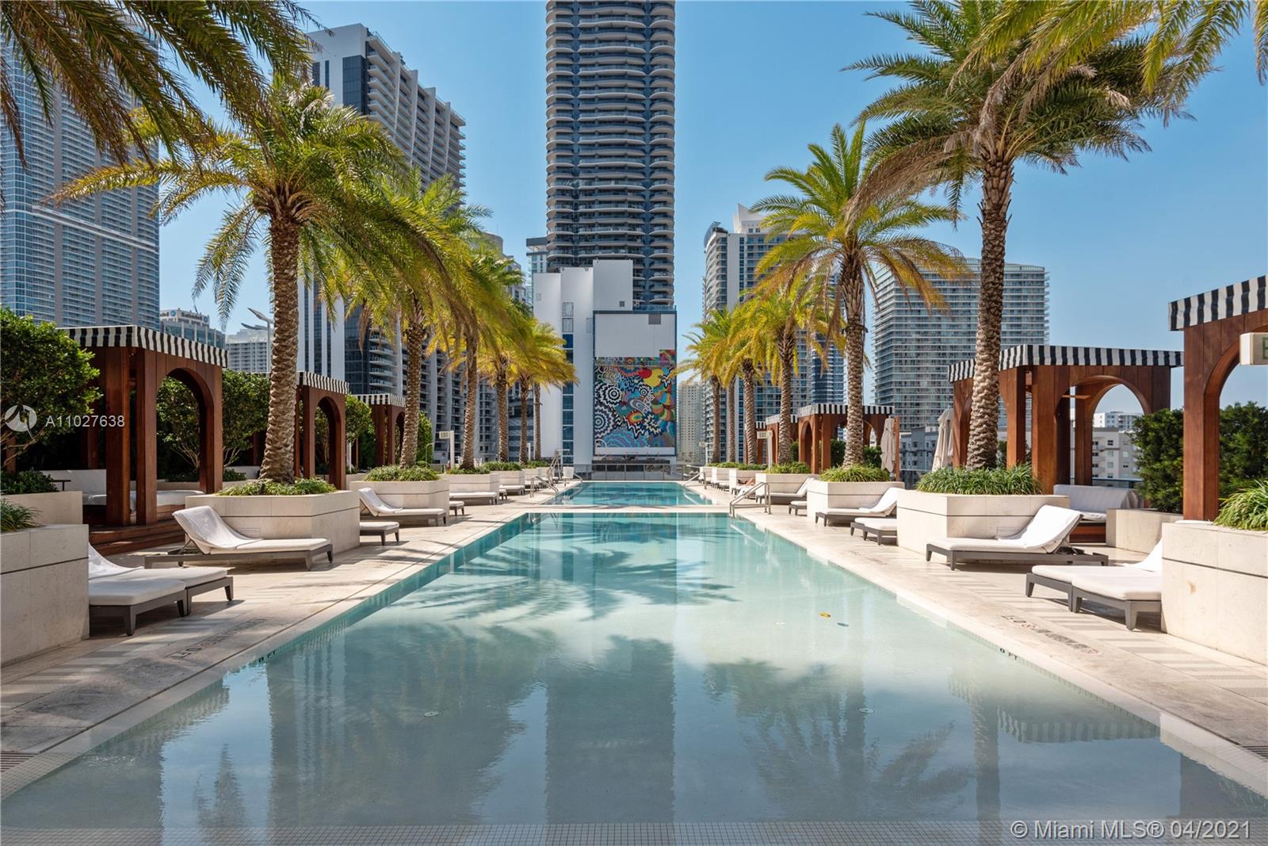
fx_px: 669
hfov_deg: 86.9
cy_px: 423
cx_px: 634
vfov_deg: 64.6
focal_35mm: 19
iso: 250
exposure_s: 1/1000
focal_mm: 19
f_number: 8
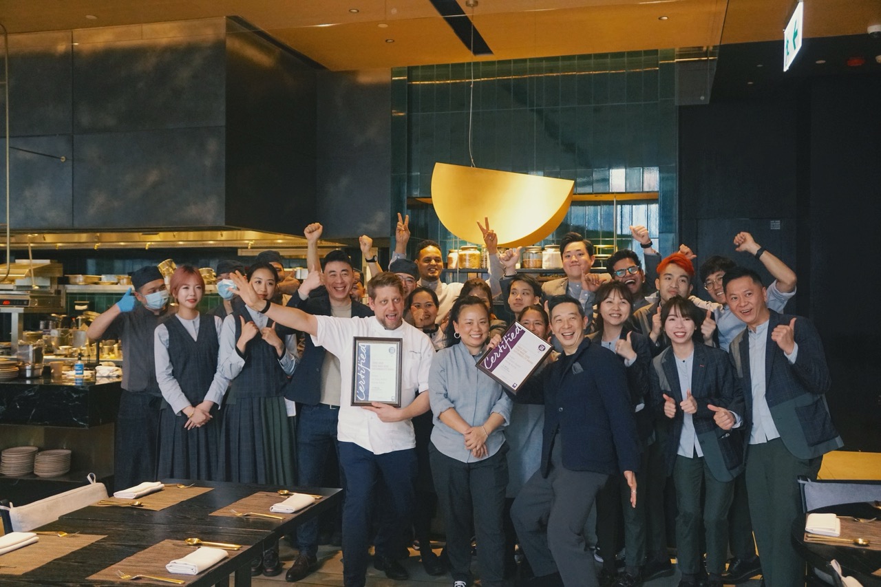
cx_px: 440
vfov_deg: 36.9
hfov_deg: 53.1
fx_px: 881
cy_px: 294
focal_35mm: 36
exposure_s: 1/160
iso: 5000
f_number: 4
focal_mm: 24
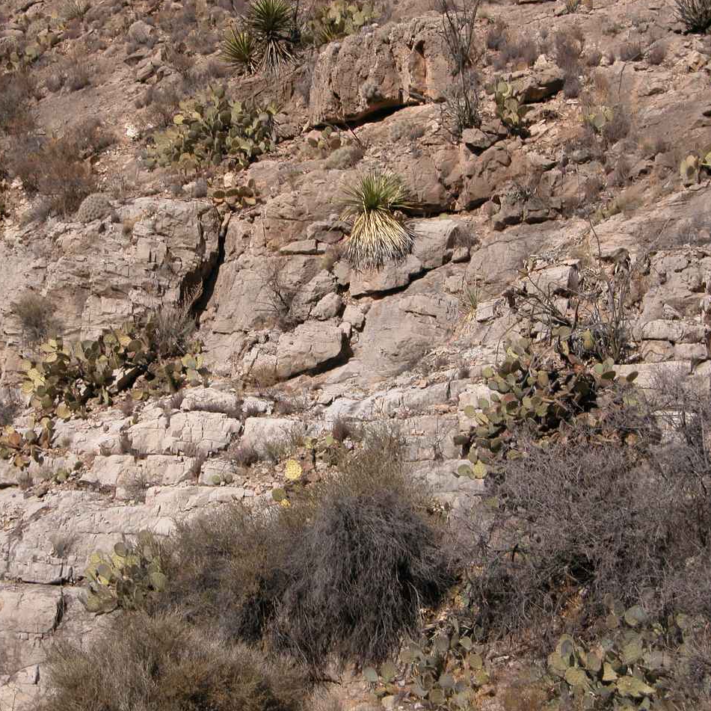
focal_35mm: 88
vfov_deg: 19.7
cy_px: 353
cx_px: 291
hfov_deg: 19.7
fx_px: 2045
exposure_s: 1/606
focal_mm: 18.8
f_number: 3.3
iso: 100
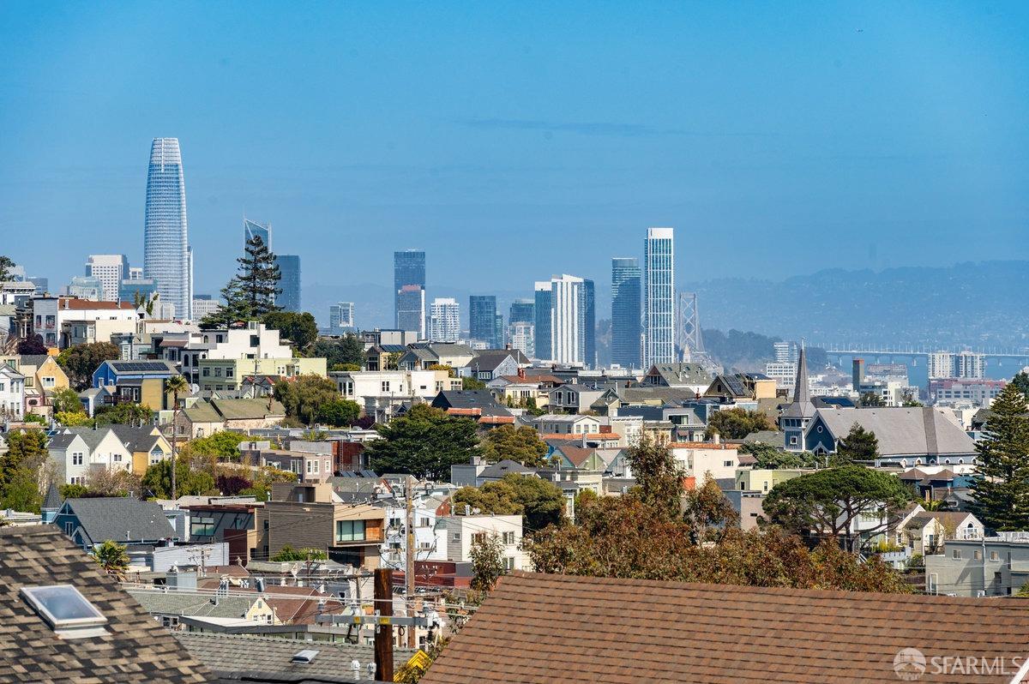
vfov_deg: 8.8
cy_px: 342
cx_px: 514
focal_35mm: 155
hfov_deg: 13.3
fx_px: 4427
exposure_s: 1/1600
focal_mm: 155
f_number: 9
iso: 200
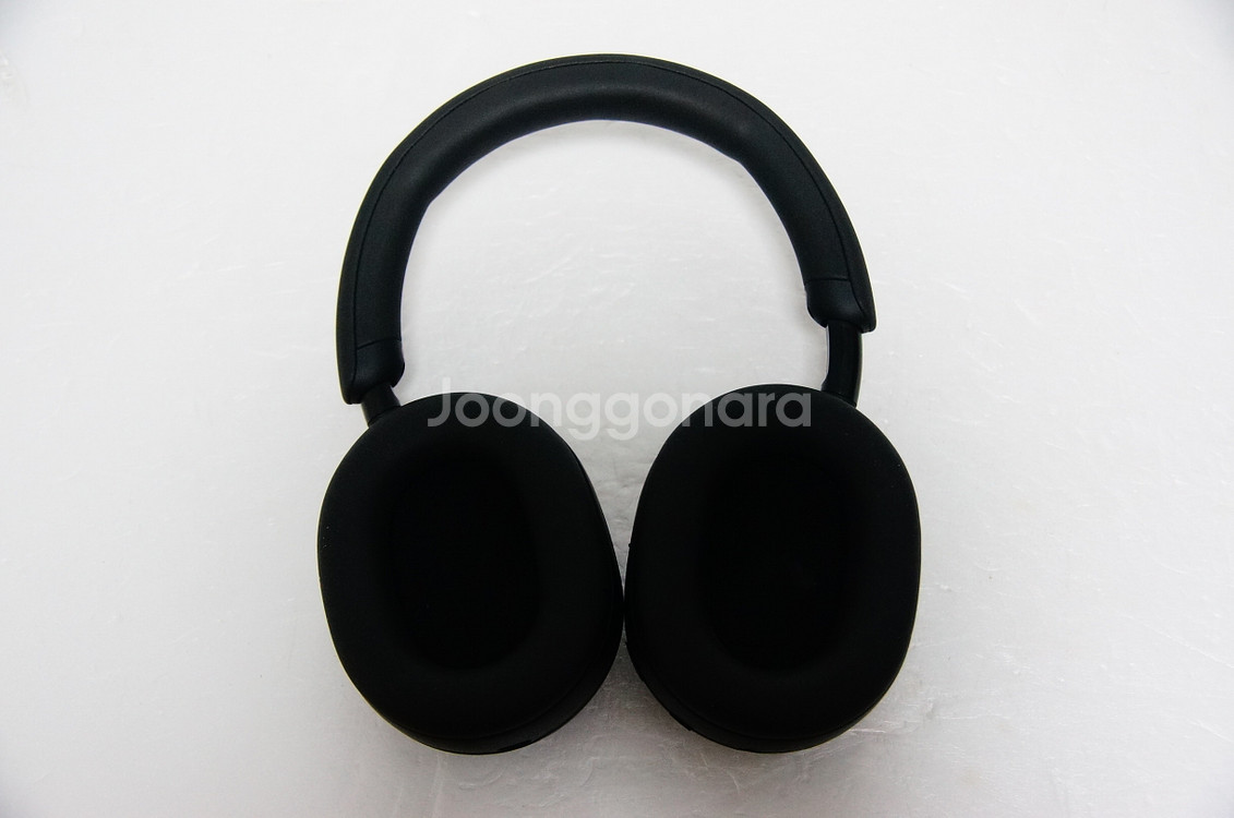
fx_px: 1540
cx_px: 617
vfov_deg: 29.8
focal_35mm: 45
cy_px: 409
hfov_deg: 43.7
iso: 2000
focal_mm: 30
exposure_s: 1/60
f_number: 4.5
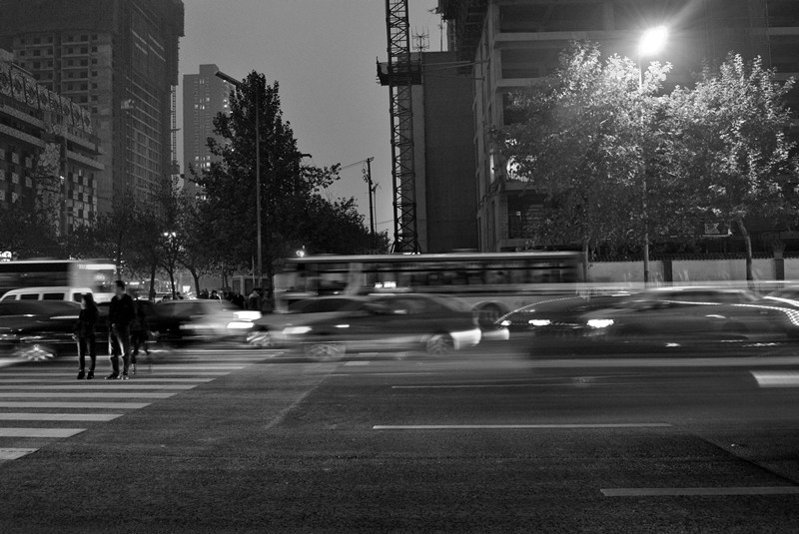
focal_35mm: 33
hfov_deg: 57.2
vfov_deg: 40.0
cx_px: 400
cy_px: 267
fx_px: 733
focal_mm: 22
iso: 400
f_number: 8
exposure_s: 1/1.3
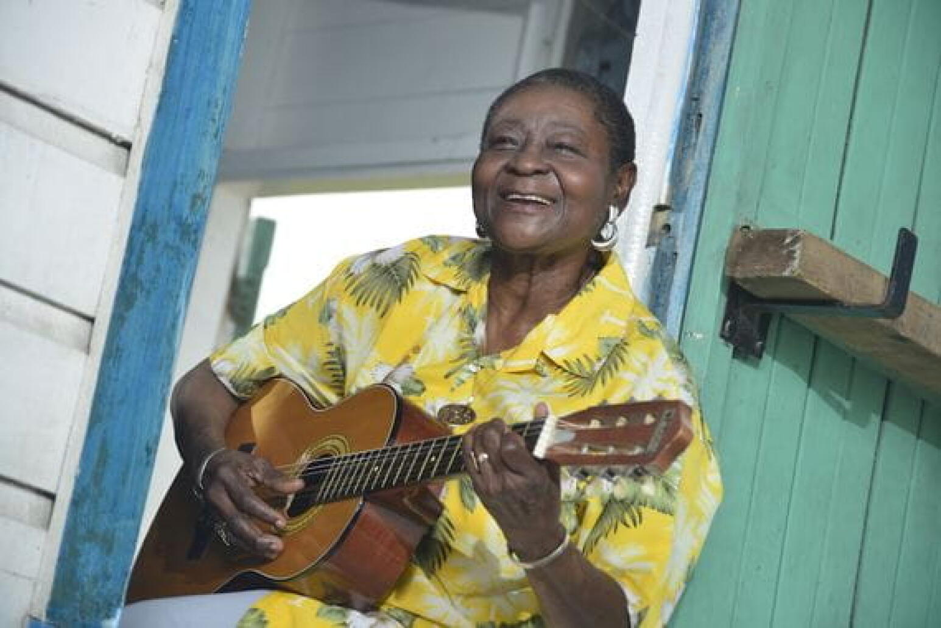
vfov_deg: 11.4
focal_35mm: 120
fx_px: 3136
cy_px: 314
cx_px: 470
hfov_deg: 17.1
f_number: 5.6
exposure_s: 1/125
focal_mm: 120
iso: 400
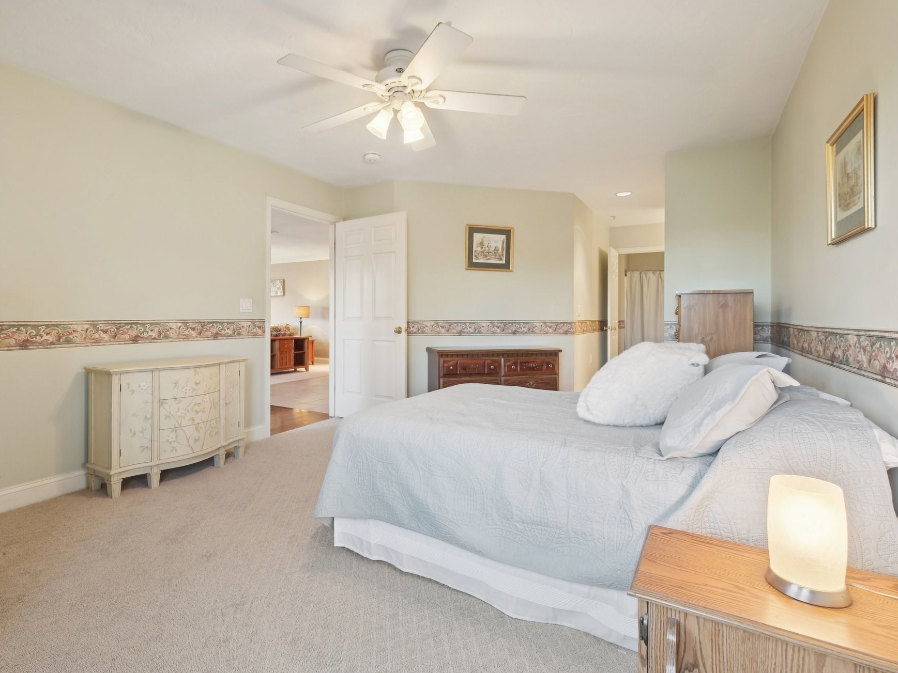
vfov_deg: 74.7
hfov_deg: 90.8
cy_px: 321
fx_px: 441
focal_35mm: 17
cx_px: 412
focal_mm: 10
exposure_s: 1/13
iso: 400
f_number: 5.6
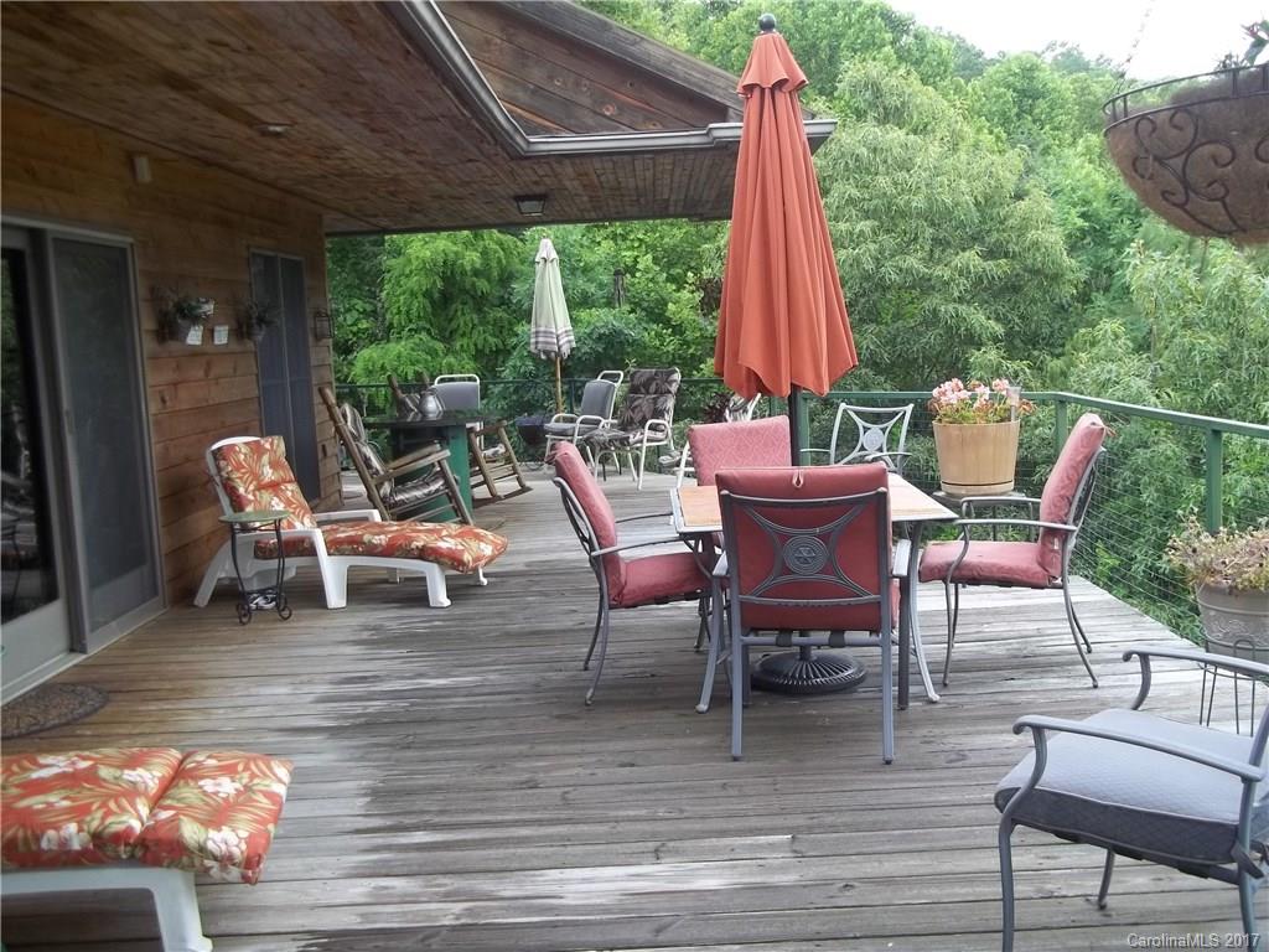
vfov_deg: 44.2
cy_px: 476
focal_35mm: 32
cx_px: 634
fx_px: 1173
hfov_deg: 56.8
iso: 64
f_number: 2.9
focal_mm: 5.7
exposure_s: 1/125
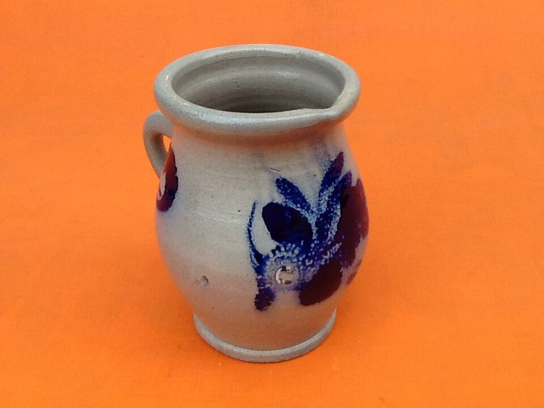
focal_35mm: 44
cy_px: 204
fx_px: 691
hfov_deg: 42.9
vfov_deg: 32.9
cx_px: 272
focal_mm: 2.03
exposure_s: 1/120
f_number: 2.4
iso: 64
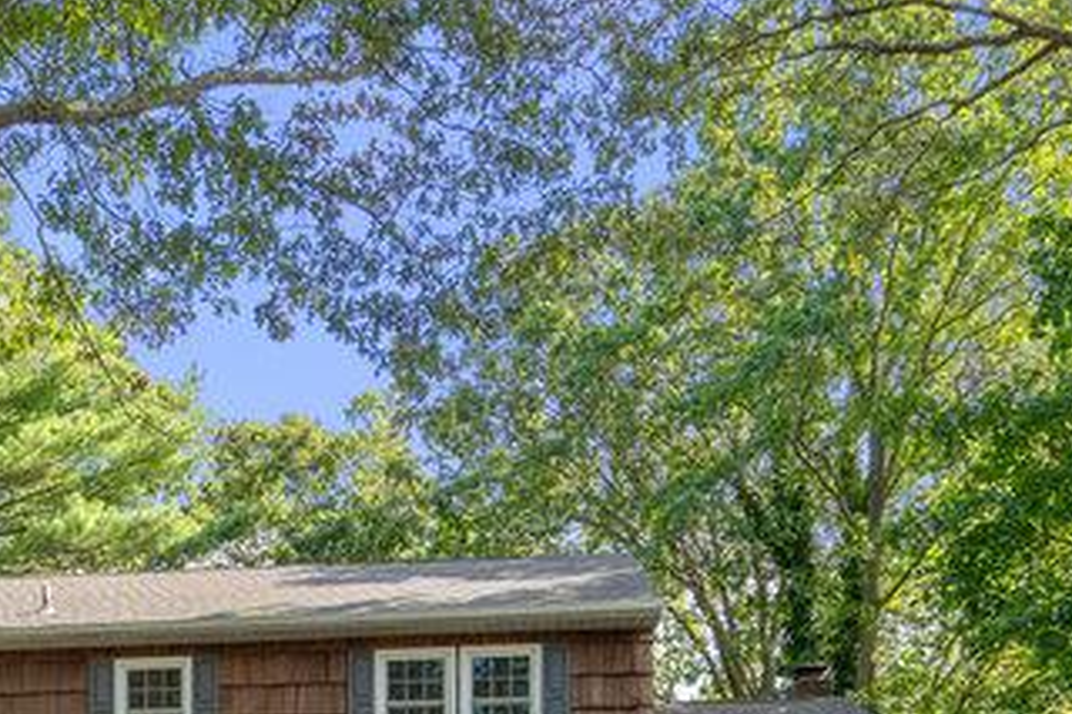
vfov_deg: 22.1
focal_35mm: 50
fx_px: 1488
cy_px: 1084
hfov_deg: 39.0
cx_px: 325
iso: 250
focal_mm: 16
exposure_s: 1/200
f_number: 5.6
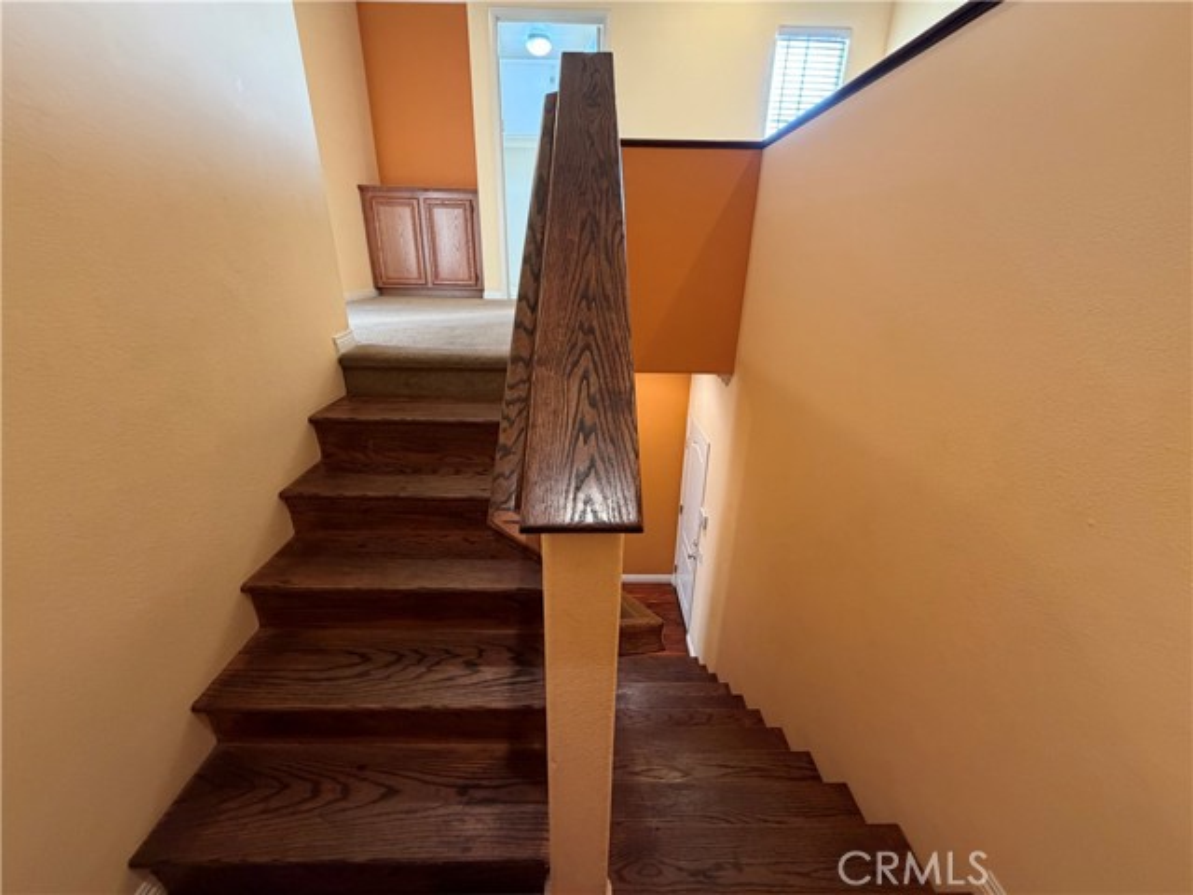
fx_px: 482
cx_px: 596
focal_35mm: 14
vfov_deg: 85.7
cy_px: 448
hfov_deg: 102.1
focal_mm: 2.22
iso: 320
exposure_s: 1/60
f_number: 2.2
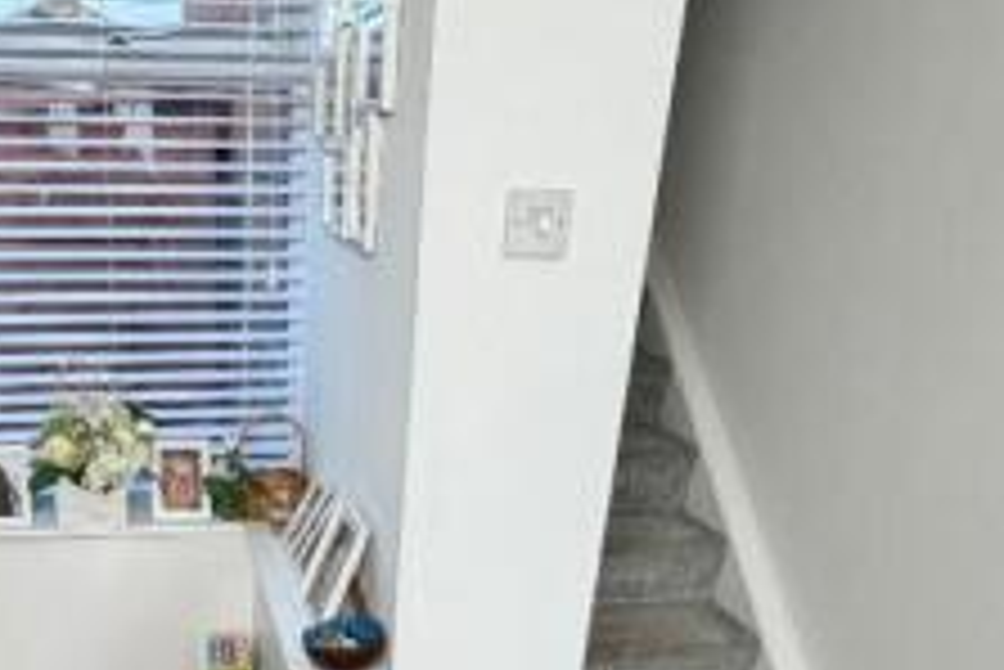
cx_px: 268
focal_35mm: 38
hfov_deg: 48.9
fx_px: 1060
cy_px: 578
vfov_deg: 33.6
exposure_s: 1/96
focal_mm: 2.22
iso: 80
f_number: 2.2
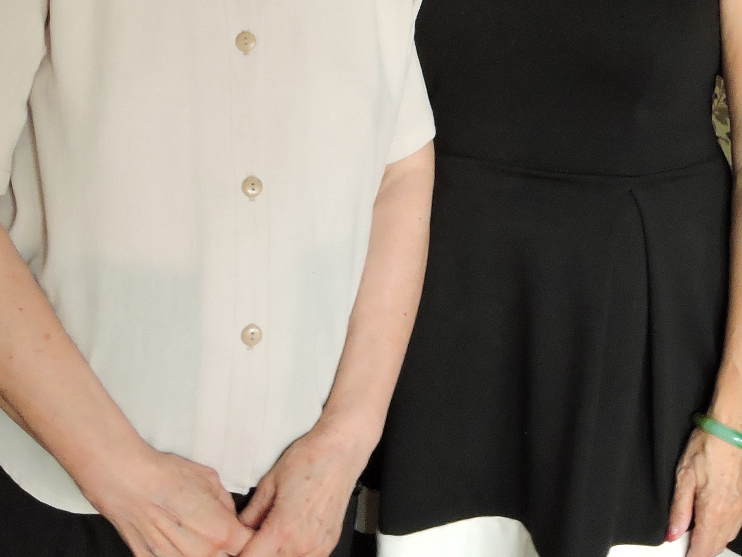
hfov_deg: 29.2
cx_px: 581
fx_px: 1393
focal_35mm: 65
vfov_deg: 21.2
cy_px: -92
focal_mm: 4.3
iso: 400
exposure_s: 1/30
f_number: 3.3
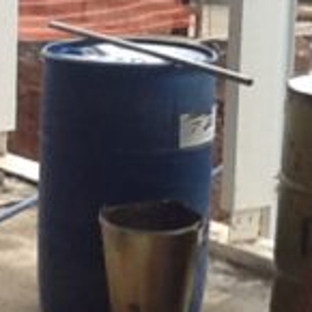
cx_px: 97
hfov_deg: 10.8
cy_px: 202
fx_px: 1642
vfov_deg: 10.8
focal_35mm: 161
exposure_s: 1/139
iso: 40
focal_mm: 2.03
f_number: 2.4
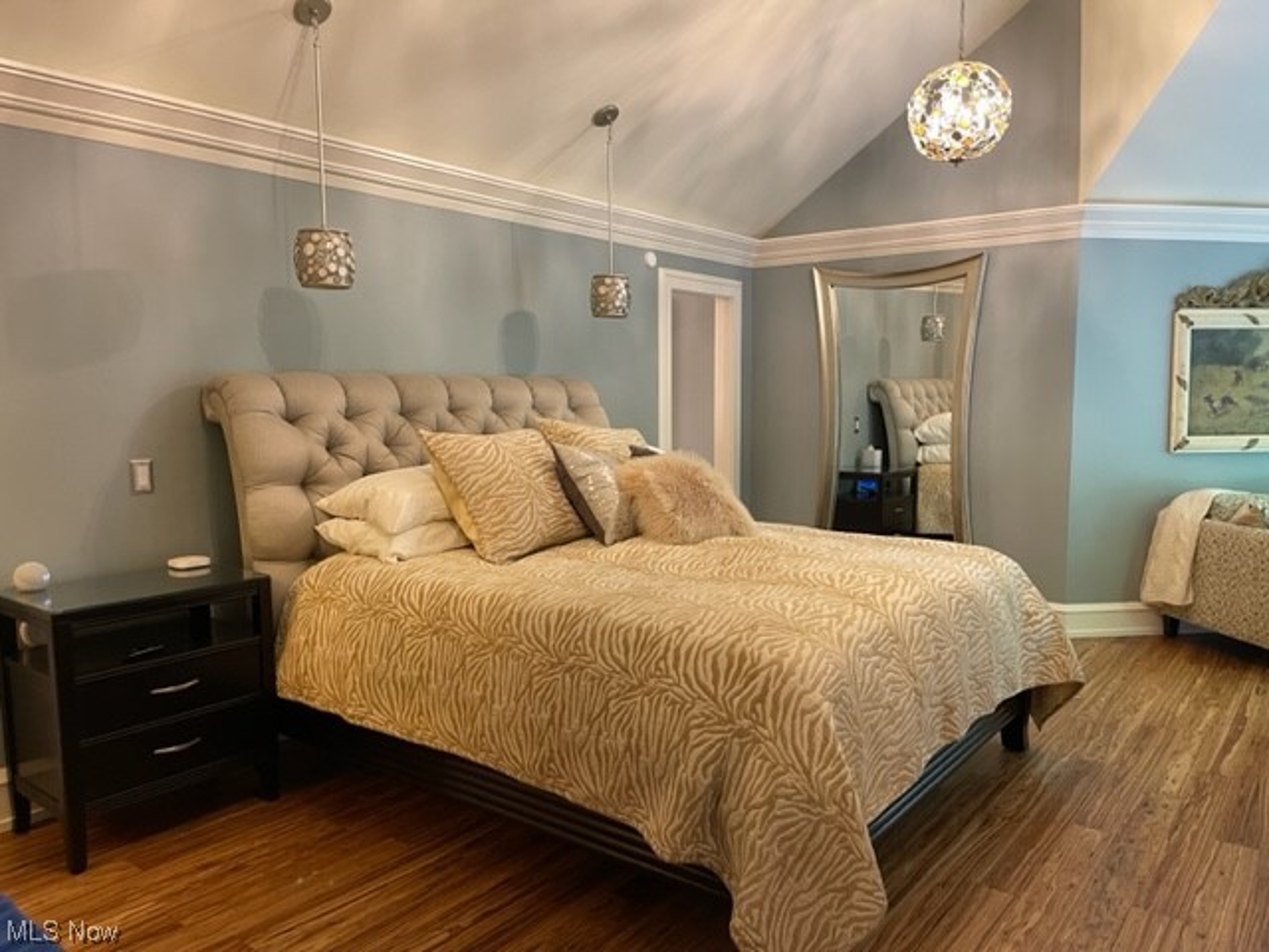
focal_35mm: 26
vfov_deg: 53.1
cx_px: 634
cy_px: 476
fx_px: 953
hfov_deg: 67.3
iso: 200
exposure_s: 1/60
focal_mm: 5.1
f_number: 1.6
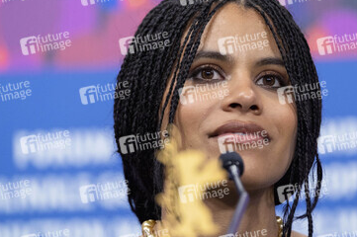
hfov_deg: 7.9
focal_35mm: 262
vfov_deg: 5.2
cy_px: 118
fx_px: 2596
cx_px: 217
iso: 2000
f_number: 2.8
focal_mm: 140
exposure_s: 1/500
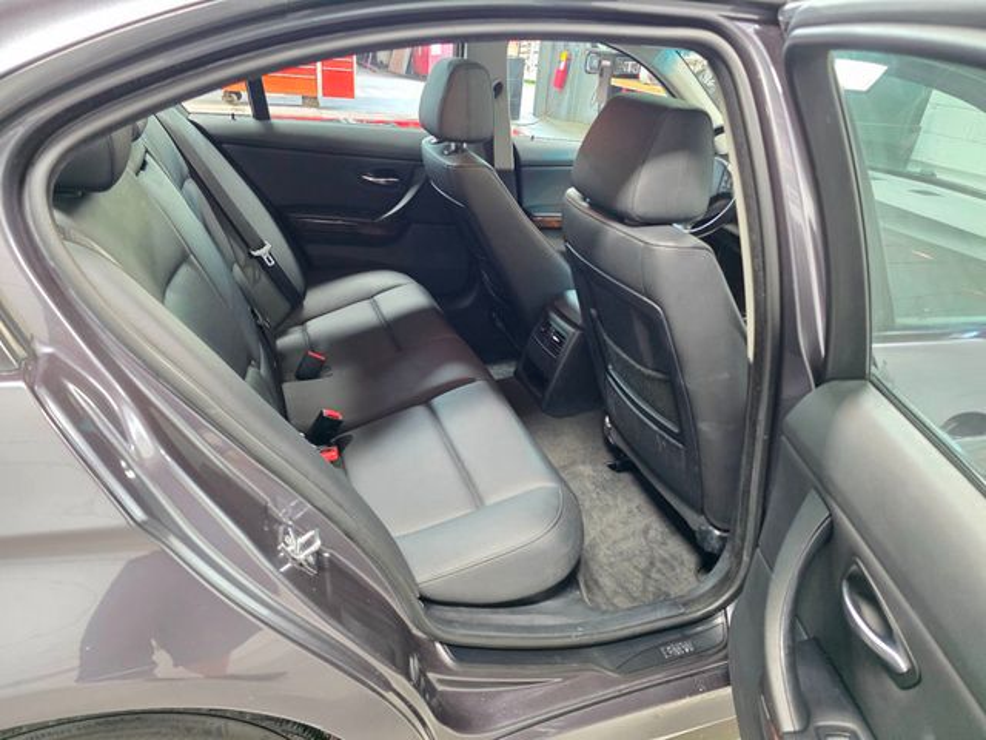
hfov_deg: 73.9
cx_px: 493
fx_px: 655
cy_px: 370
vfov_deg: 58.9
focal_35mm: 23
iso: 1600
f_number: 1.7
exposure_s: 1/120
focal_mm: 6.3
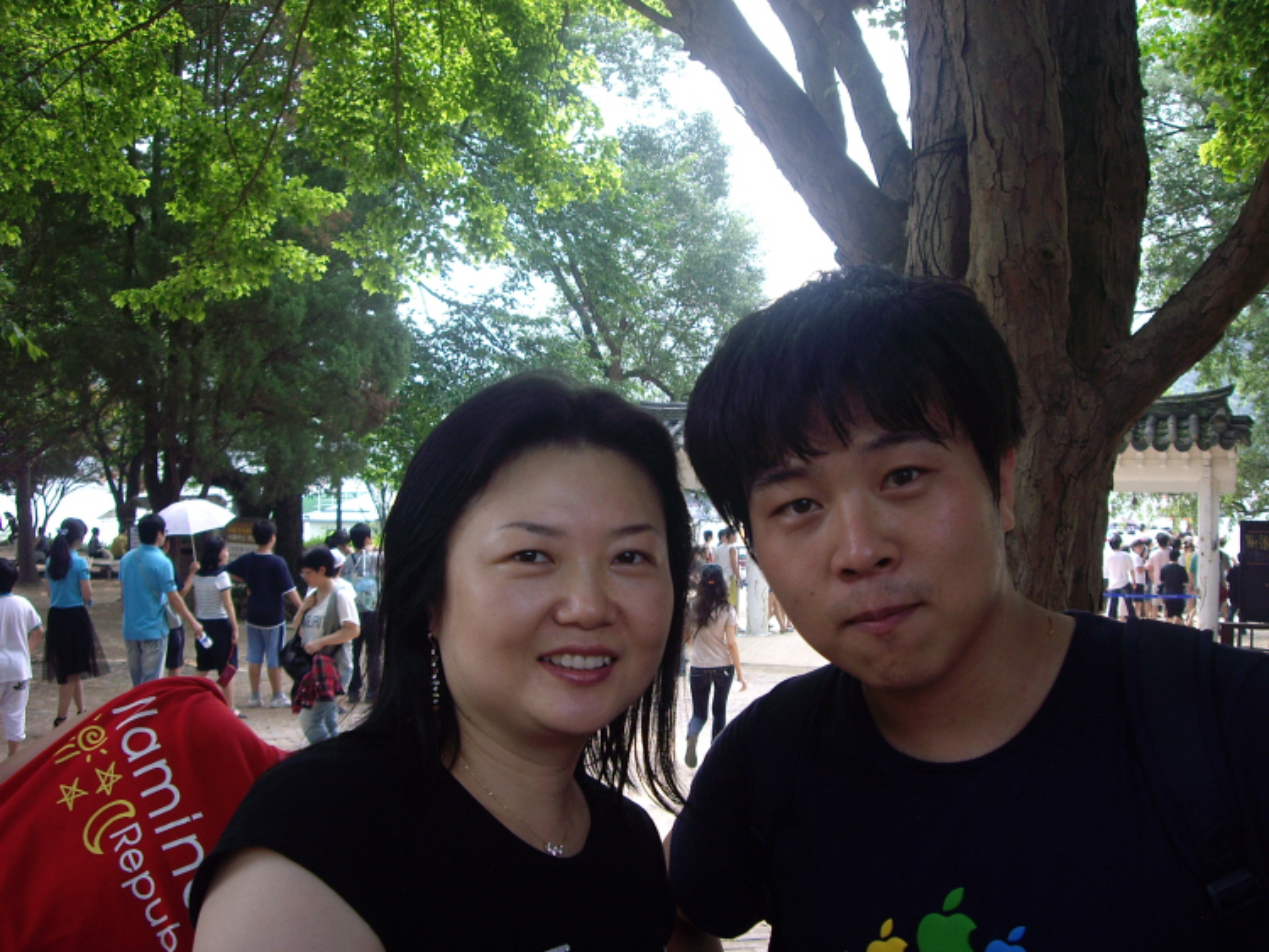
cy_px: 476
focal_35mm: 38
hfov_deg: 49.0
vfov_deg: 37.7
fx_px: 1394
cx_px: 634
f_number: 2.7
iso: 64
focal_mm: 6.2
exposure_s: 1/160
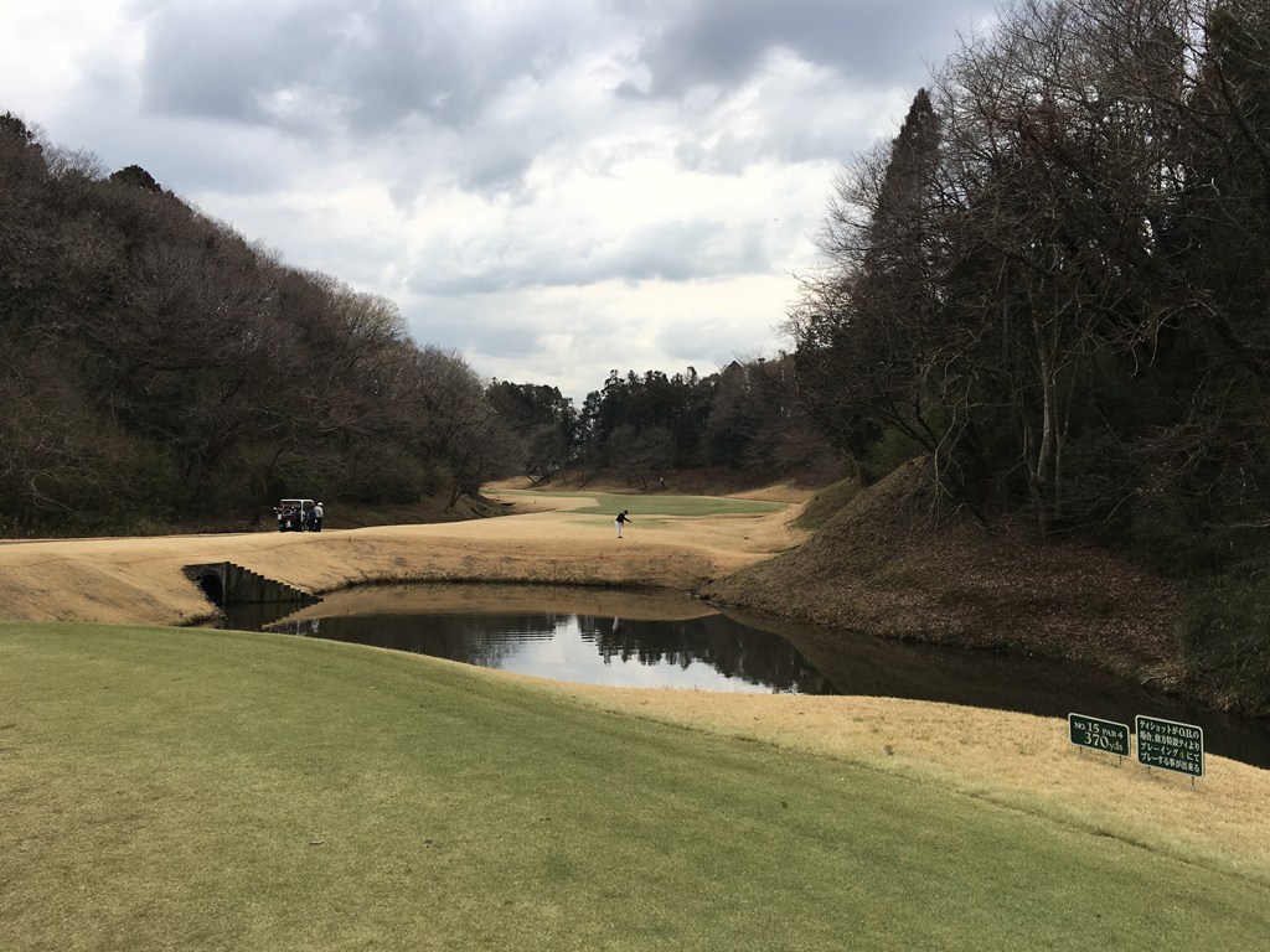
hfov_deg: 61.7
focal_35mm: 29
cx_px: 635
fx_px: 1064
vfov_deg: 48.2
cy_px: 476
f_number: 2.2
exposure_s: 1/2024
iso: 25
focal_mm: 4.15
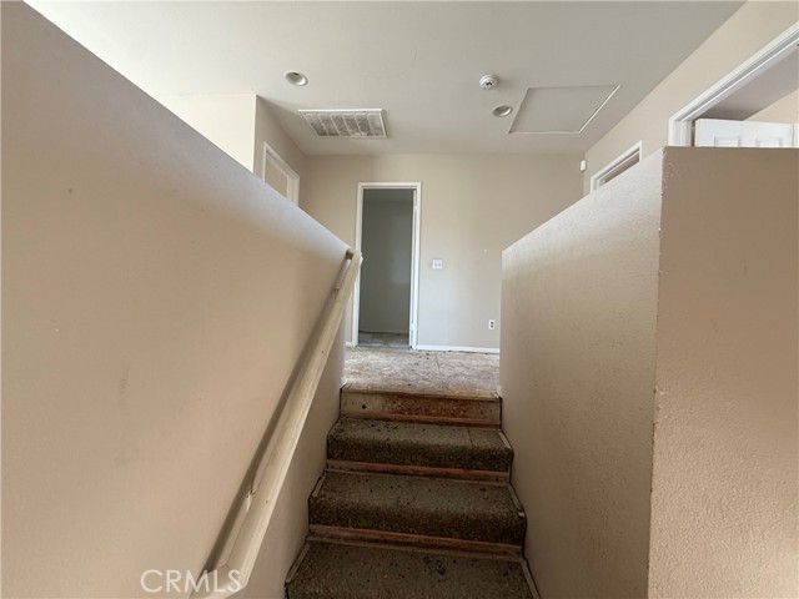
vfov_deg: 85.7
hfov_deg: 102.1
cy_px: 300
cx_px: 400
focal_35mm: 14
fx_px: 323
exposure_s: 1/85
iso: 320
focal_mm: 2.22
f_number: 2.2
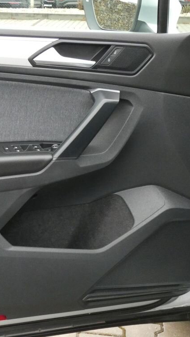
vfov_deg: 37.2
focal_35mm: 56
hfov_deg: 21.1
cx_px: 25
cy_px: 169
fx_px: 501
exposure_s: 1/80
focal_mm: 6.8
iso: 800
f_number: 5.6
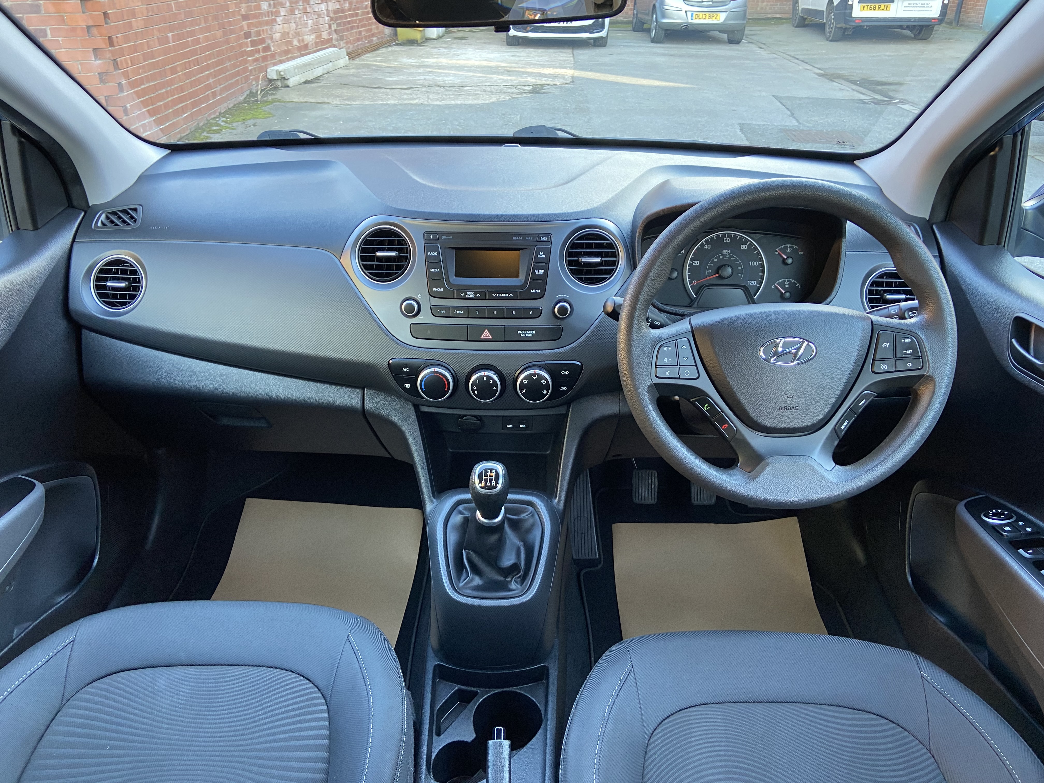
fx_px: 784
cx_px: 522
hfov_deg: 67.3
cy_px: 392
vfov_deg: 53.1
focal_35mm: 26
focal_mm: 4.25
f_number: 1.8
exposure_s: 1/67
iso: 125
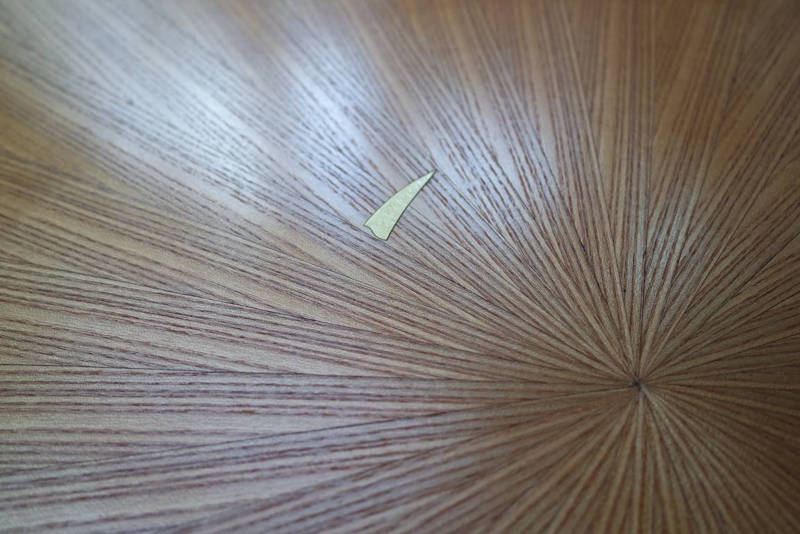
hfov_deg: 61.9
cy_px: 267
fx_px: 667
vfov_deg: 43.6
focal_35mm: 30
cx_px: 400
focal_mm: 20
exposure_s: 1/60
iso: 200
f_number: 3.5
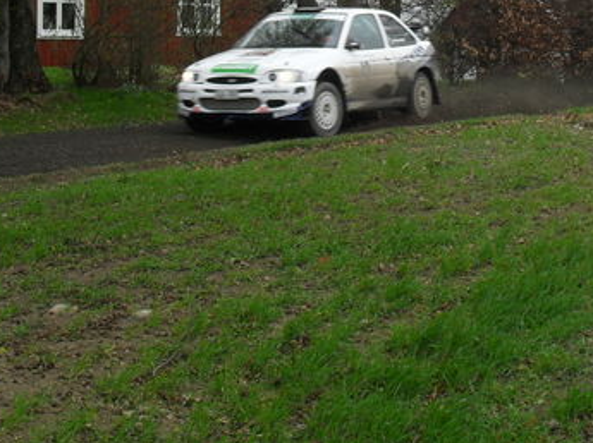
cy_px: 38
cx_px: 414
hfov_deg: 24.9
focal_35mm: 78
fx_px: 1335
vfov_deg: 18.5
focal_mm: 7.5
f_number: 3.6
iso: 100
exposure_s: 1/250
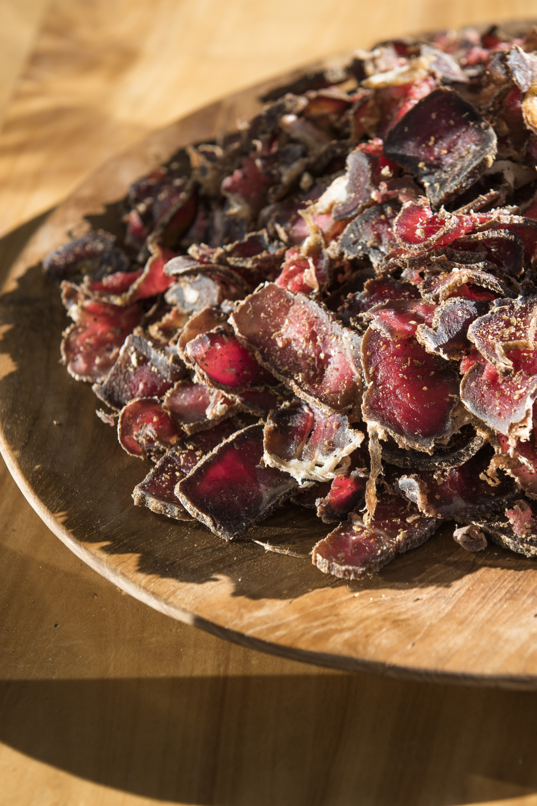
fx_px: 2349
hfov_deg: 13.0
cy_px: 403
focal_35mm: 105
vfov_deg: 19.5
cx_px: 391
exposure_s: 1/320
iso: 50
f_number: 5.6
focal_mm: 70
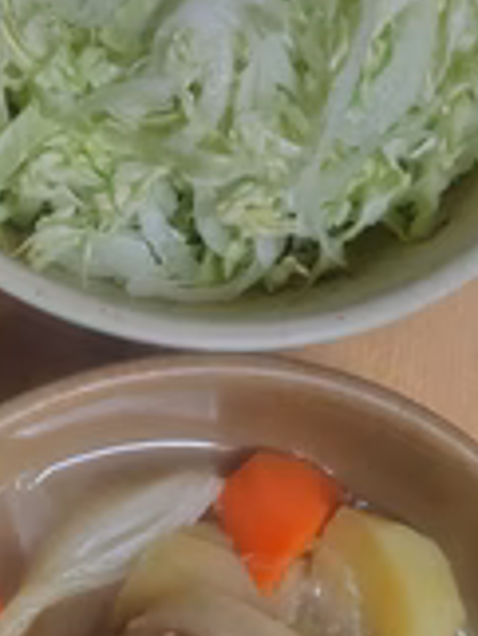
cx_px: 170
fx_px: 1048
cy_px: 375
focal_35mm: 57
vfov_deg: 33.7
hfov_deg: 25.6
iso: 2368
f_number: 1.9
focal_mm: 5.6
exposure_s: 1/120
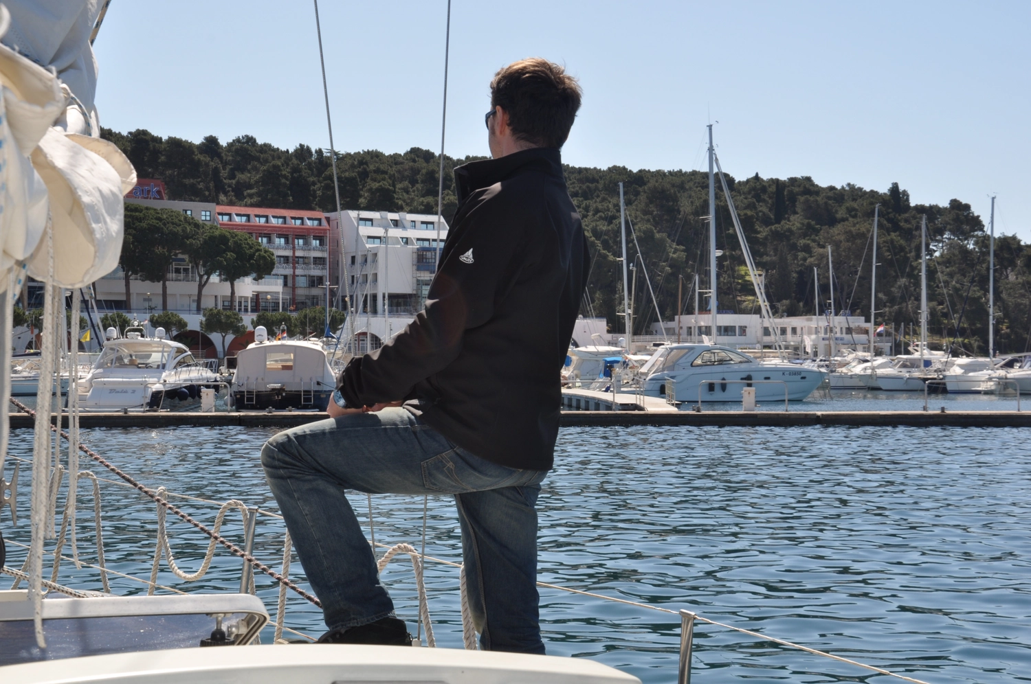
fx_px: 1716
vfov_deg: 22.6
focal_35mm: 60
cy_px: 342
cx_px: 516
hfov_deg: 33.4
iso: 200
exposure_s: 1/200
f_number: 14
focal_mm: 40
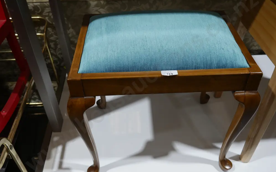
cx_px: 142
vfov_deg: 36.3
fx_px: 263
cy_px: 83
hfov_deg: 55.3
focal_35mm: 35
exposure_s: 1/80
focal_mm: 16
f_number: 3.6
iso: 200
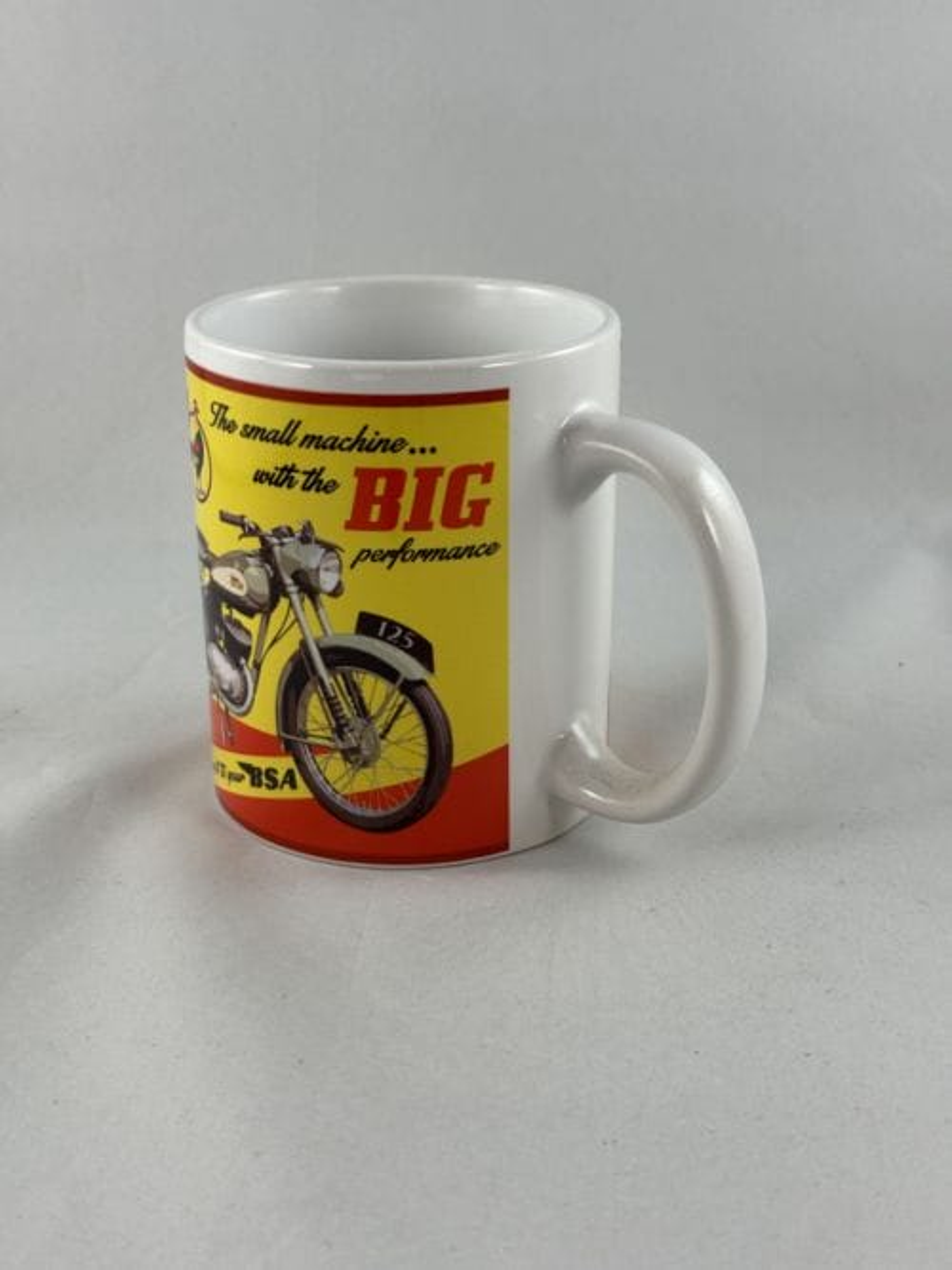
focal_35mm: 48
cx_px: 476
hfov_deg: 30.3
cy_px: 635
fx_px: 1761
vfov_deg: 39.7
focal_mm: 6.86
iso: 50
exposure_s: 1/100
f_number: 1.78
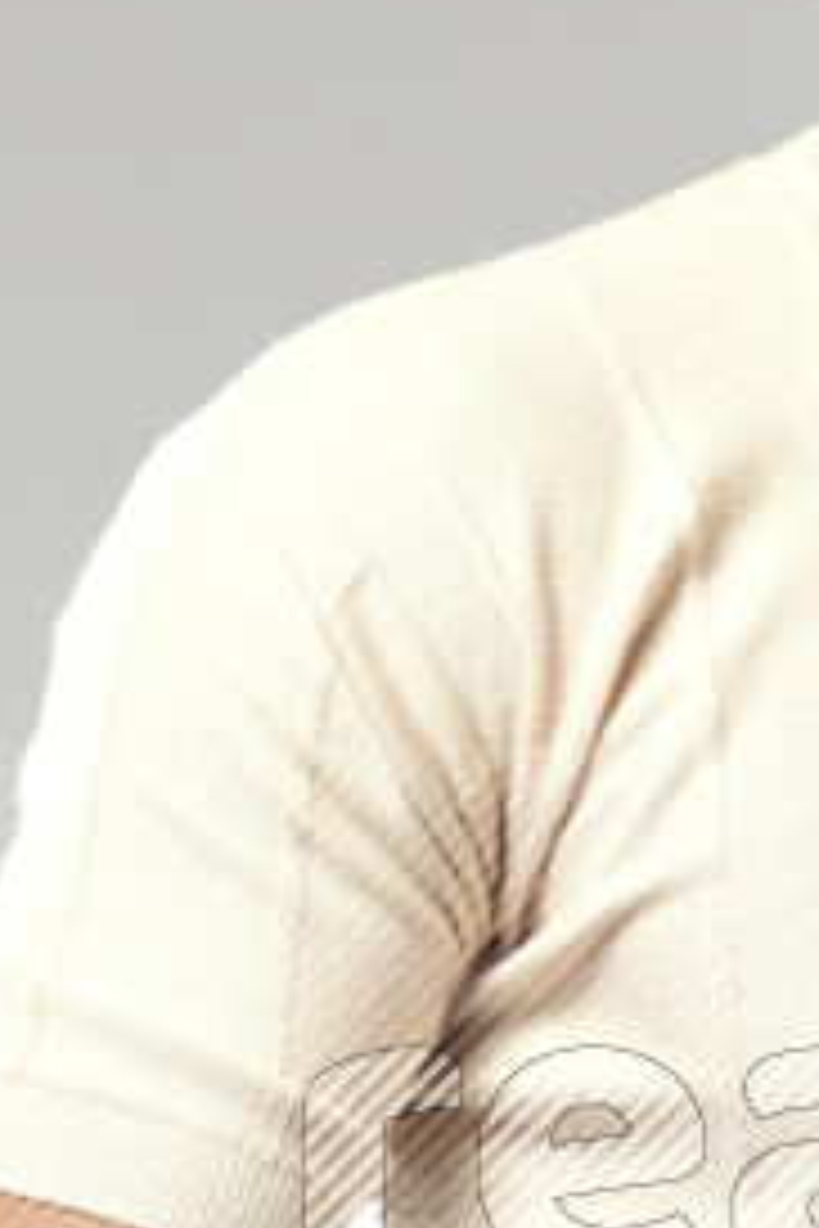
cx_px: 1107
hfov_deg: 5.0
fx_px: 9315
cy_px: 1520
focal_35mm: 273
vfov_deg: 7.5
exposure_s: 1/125
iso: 400
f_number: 5
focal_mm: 62
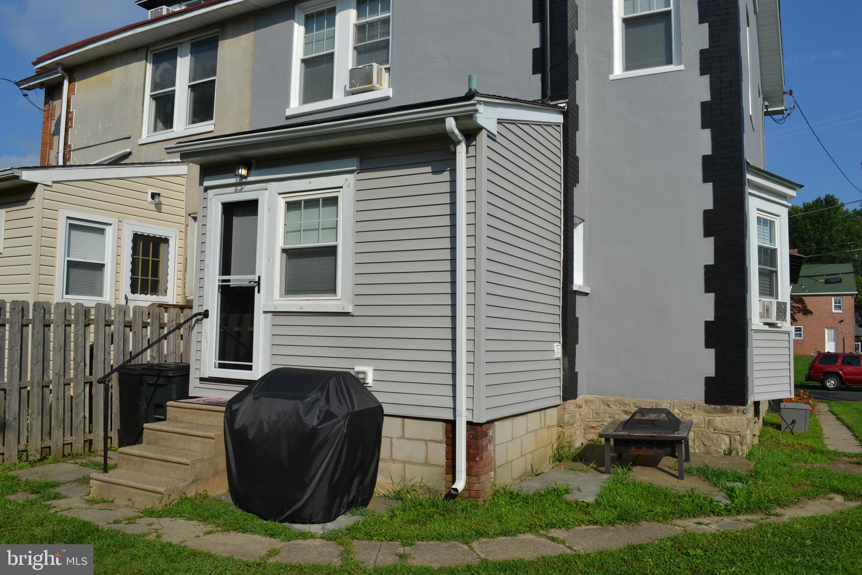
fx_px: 646
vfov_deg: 47.9
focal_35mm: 27
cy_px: 288
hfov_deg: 67.4
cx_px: 431
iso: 100
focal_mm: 18
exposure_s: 1/320
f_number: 9
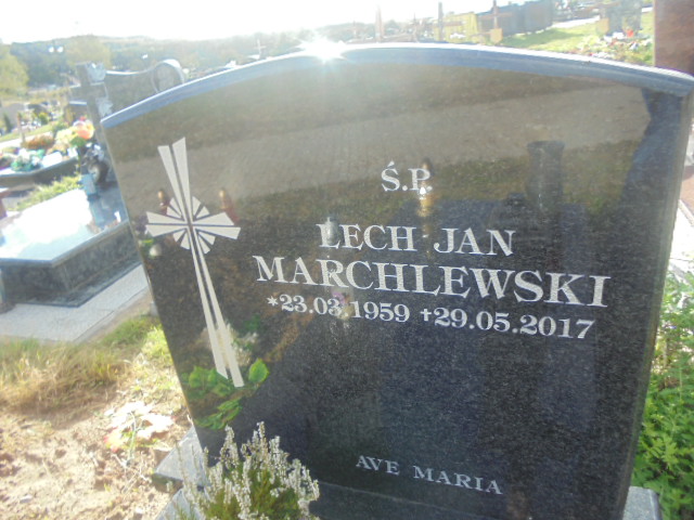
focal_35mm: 26
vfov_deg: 53.1
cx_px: 347
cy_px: 260
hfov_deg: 67.3
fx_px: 521
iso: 100
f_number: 3.5
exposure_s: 1/160
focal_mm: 4.6
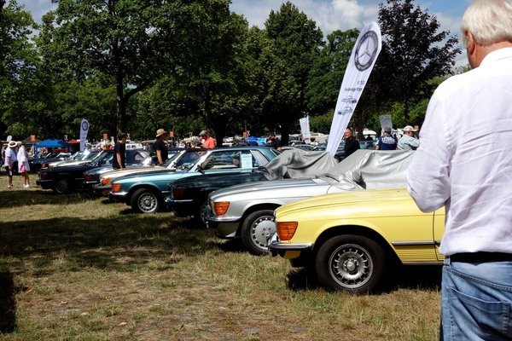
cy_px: 170
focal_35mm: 56
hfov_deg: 35.6
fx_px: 796
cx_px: 256
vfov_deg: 24.2
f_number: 5.6
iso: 125
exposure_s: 1/800
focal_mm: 20.64
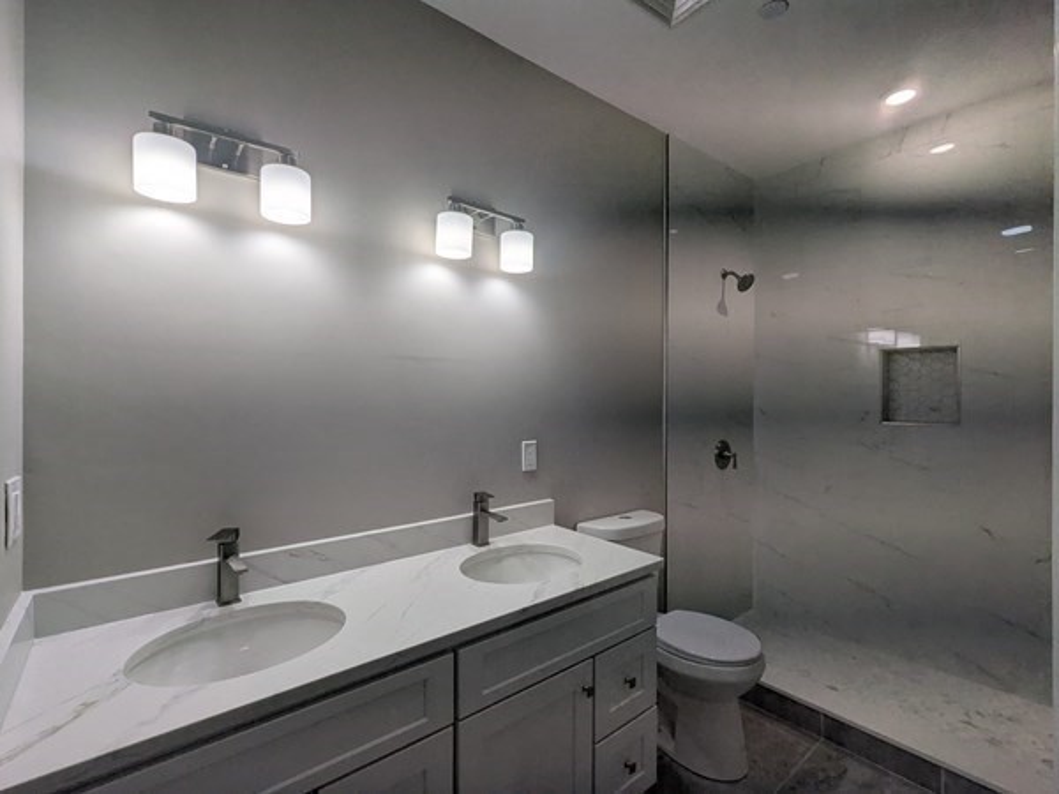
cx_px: 530
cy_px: 397
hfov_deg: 94.5
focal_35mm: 16
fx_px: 489
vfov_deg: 78.1
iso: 60
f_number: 2.2
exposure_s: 1/262
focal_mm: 2.35
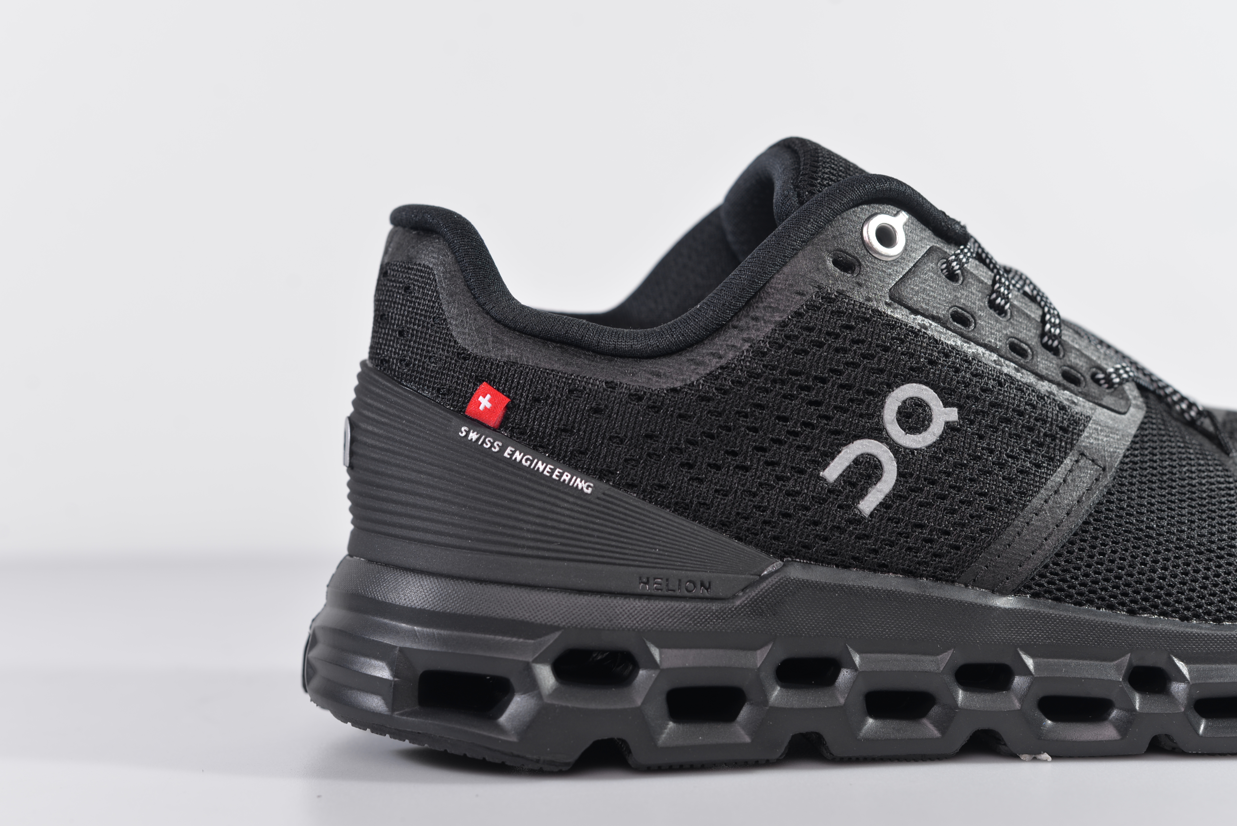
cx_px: 593
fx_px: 1856
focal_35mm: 54
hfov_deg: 36.9
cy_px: 404
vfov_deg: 25.1
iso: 100
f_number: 5.6
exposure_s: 1/125
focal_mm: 50
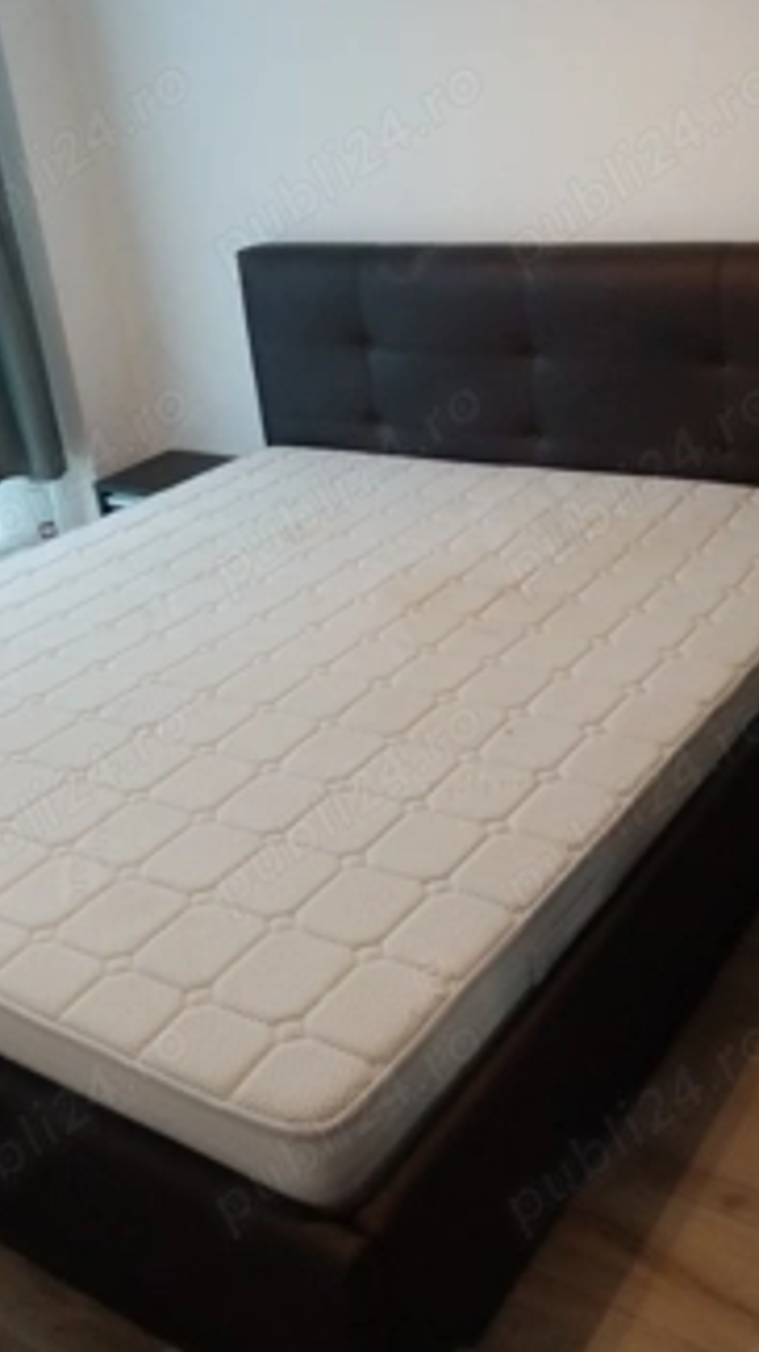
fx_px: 1254
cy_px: 555
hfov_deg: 33.5
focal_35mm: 35
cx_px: 492
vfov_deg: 56.3
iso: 434
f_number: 1.8
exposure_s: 1/25
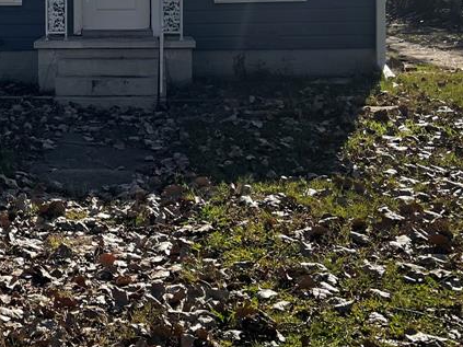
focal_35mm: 63
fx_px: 842
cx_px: -4
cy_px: 25
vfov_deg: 22.6
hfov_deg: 28.7
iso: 50
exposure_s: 1/2762
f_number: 1.5
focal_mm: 5.7
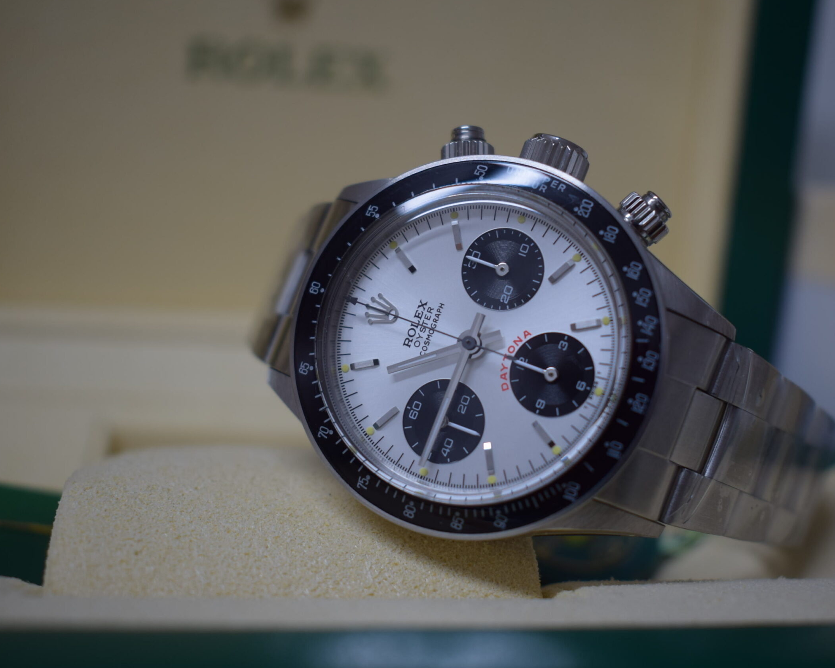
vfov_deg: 30.5
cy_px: 336
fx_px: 1225
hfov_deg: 37.6
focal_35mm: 50
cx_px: 463
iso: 250
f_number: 4.2
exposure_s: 1/60
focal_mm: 29
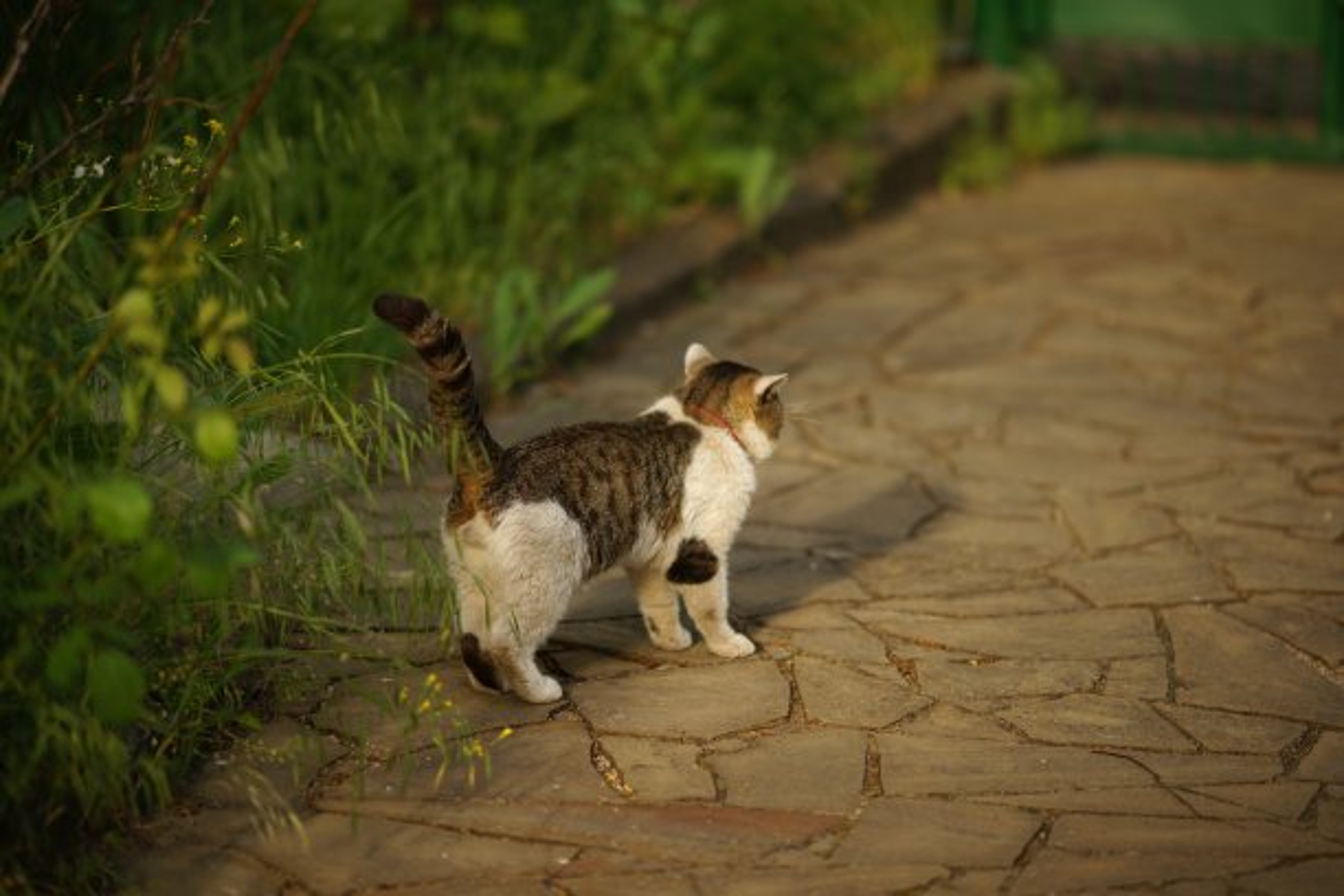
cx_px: 672
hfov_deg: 15.2
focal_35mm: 135
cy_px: 448
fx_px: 5040
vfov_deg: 10.2
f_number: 1.8
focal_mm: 135
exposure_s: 1/640
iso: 100
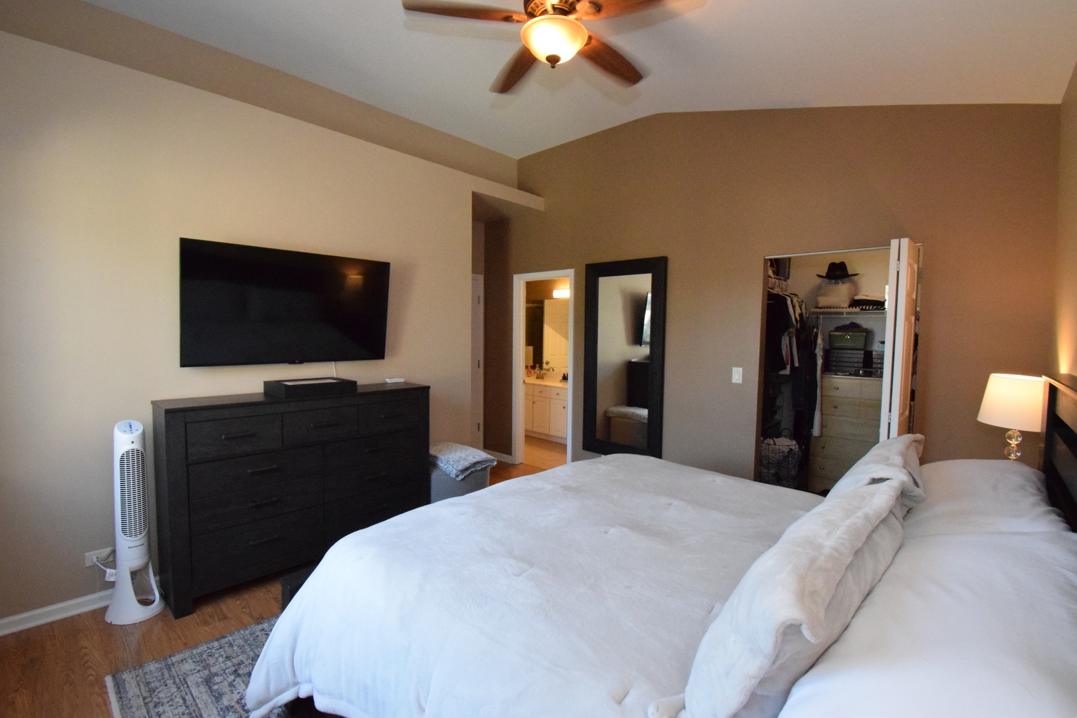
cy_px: 359
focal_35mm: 15
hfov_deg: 100.4
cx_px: 538
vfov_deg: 77.3
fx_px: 449
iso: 8000
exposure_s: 1/125
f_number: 13
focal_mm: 10
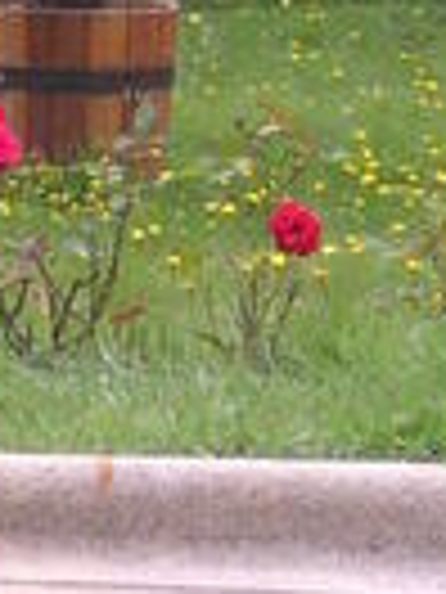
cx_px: -482
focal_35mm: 322
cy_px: 612
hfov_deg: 4.5
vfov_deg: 6.1
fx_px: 5532
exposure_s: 1/125
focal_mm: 8.9
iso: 50
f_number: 3.6
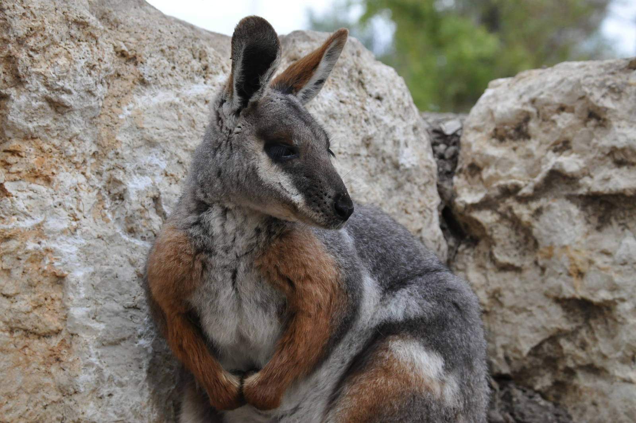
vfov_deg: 13.4
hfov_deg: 20.0
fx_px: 1800
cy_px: 212
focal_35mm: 102
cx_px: 318
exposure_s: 1/320
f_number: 9
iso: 1000
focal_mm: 68
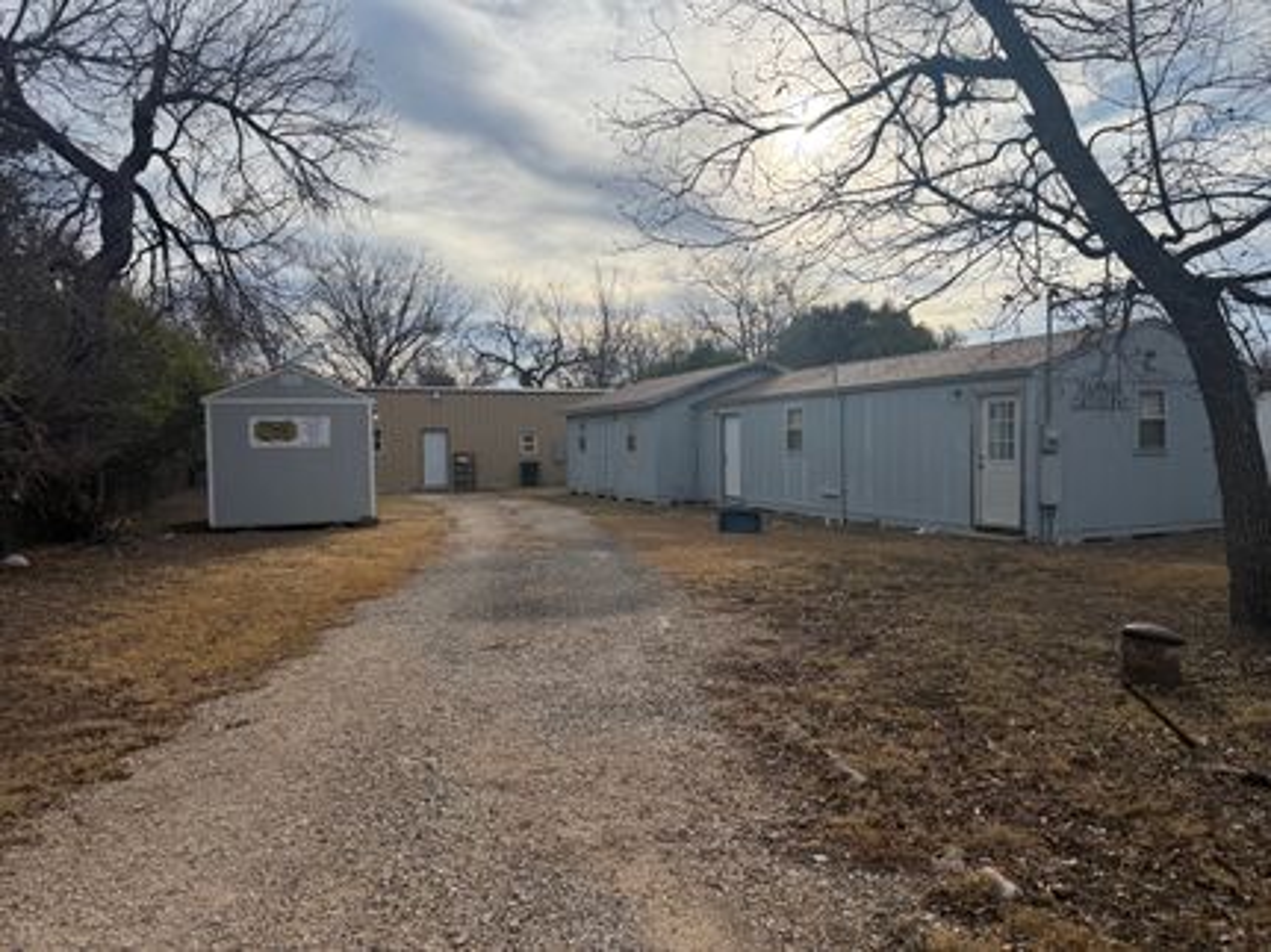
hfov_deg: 71.6
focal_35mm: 24
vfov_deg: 56.8
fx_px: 881
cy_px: 476
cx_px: 636
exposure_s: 1/7353
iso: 100
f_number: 1.78
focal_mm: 6.76
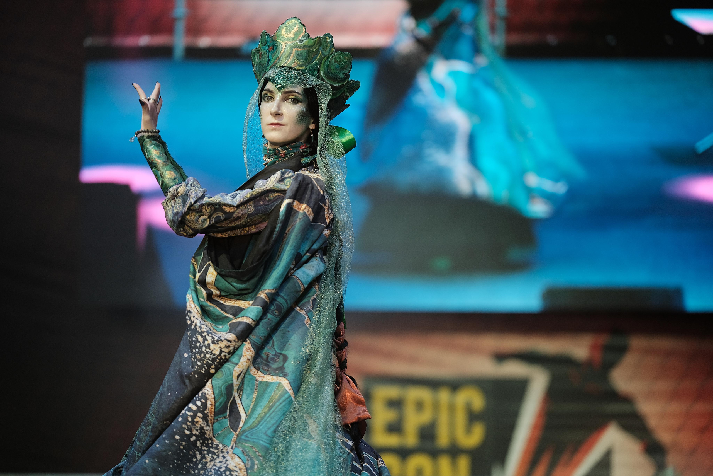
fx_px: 2238
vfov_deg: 12.1
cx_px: 356
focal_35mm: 113
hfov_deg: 18.1
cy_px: 238
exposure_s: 1/500
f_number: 1.2
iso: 500
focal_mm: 75
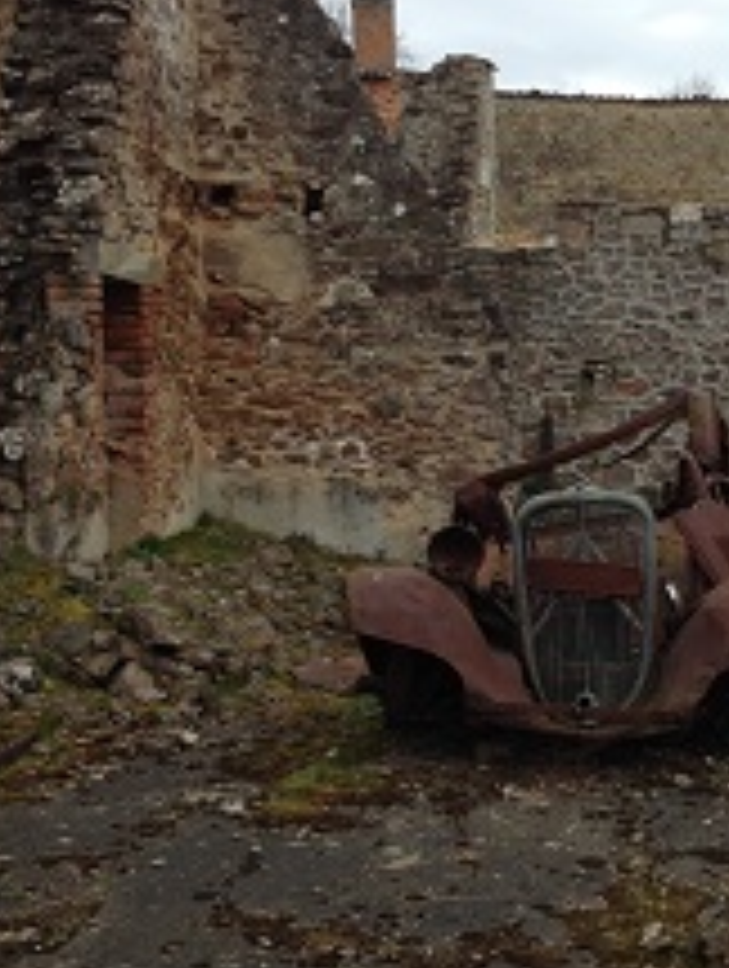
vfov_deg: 29.8
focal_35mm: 65
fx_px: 1820
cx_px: 572
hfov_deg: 22.4
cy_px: 477
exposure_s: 1/351
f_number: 2.4
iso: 50
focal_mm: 4.28
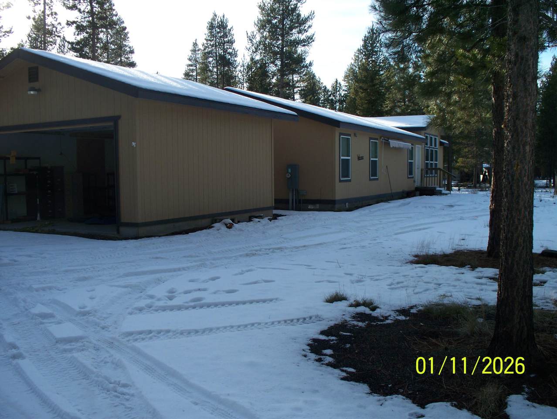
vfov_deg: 39.7
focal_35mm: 36
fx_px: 580
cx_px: 278
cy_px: 210
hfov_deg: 51.3
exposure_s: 1/500
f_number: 2.8
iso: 64
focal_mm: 7.54
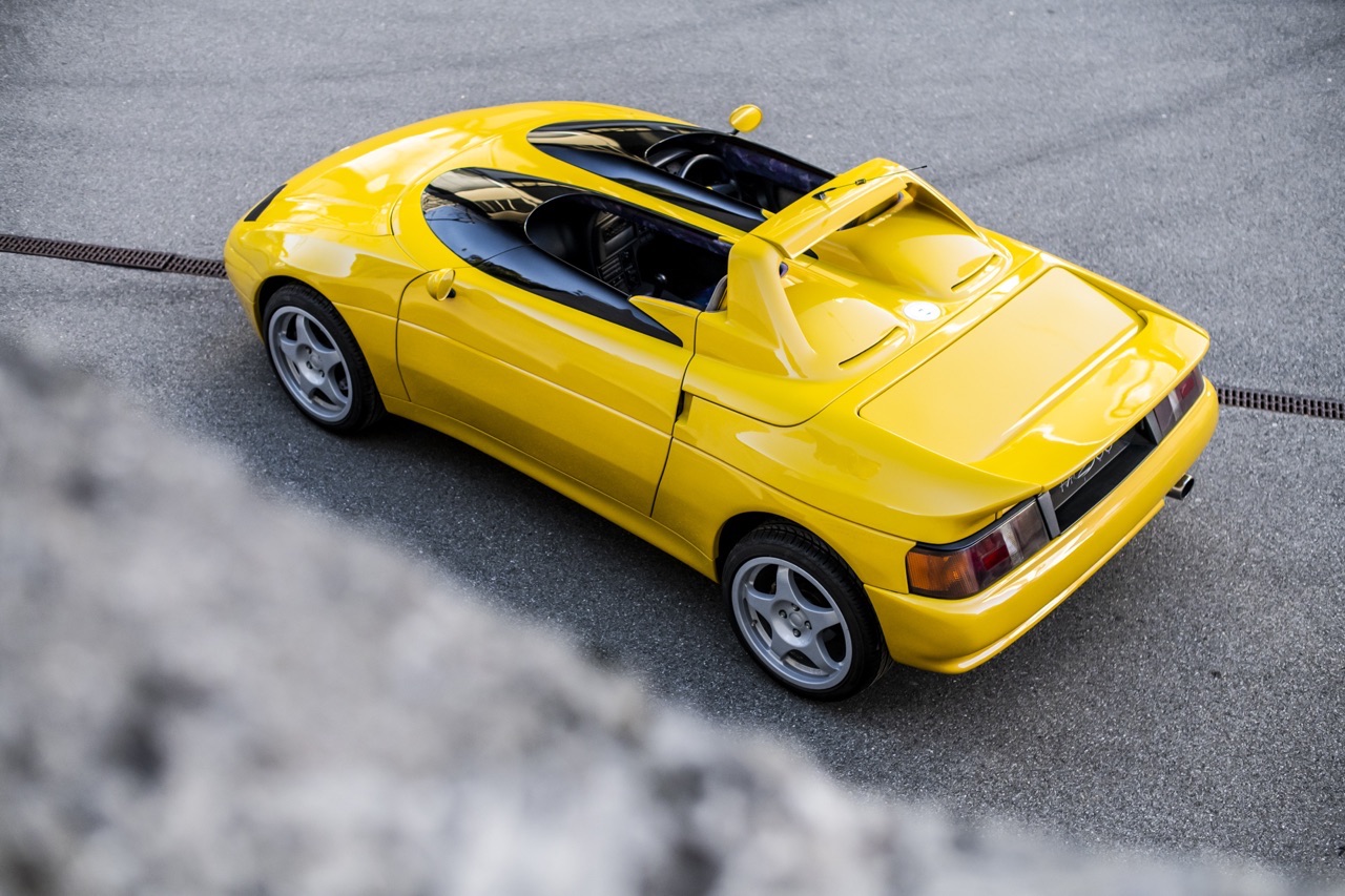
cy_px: 448
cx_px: 672
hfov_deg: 39.6
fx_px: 1868
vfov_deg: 27.0
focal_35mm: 50
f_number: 2.8
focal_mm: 50
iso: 800
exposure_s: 1/1600
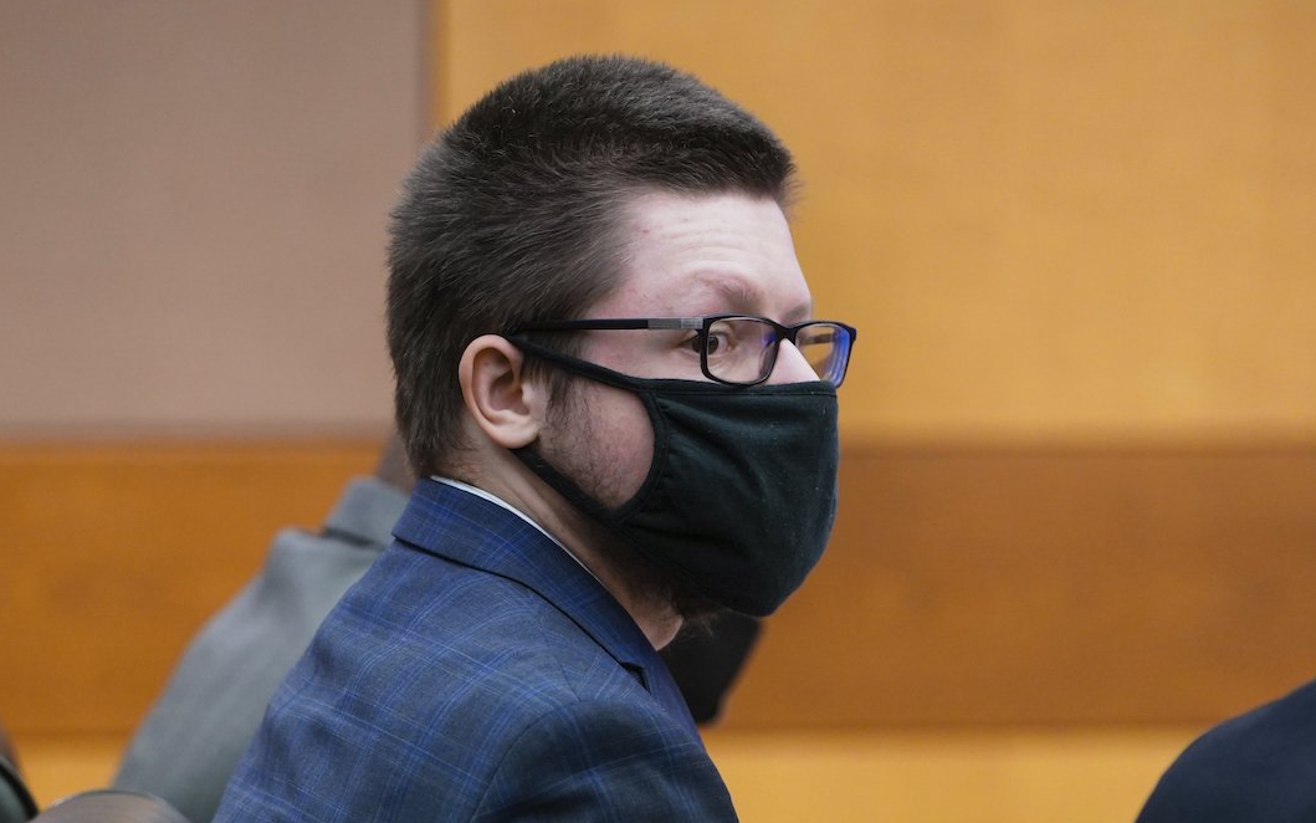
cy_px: 487
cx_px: 582
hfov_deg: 9.1
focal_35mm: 231
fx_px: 8285
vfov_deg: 5.7
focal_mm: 200
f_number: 3.2
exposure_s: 1/250
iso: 2500
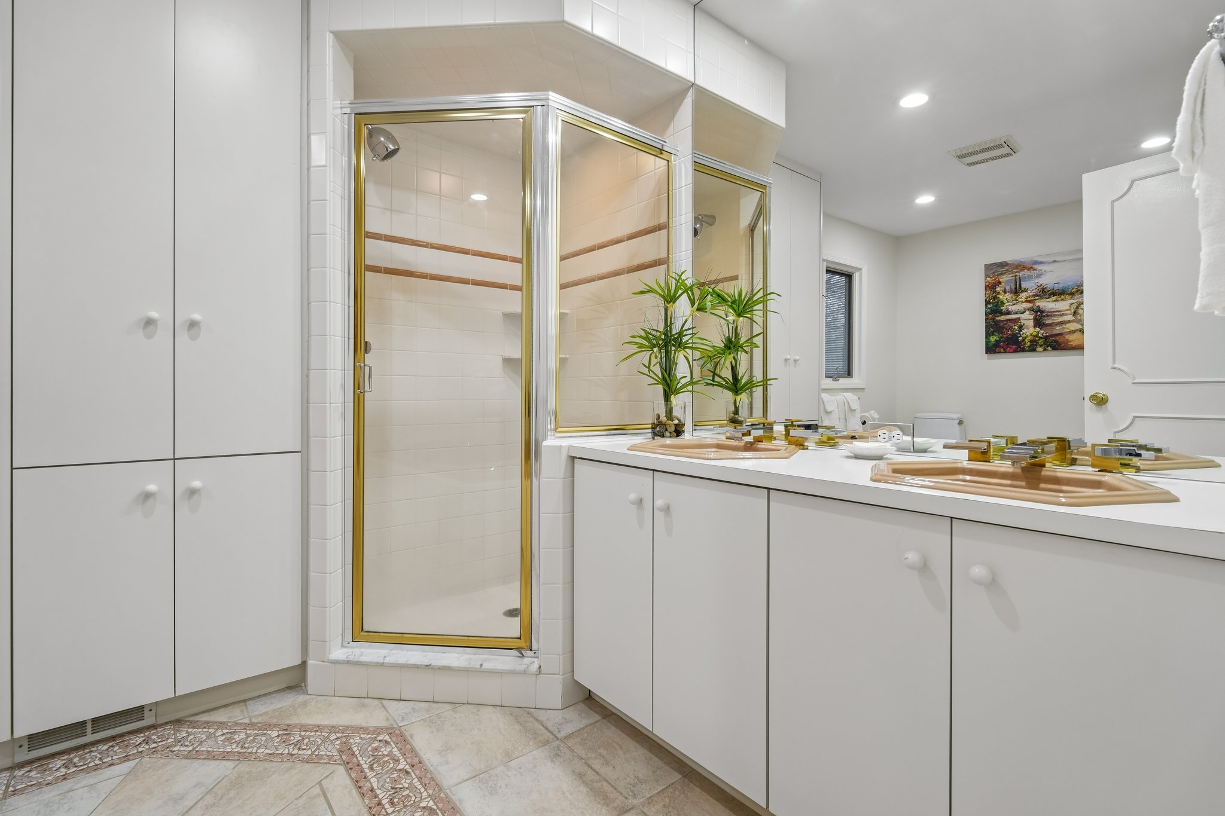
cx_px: 612
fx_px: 544
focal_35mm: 16
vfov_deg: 73.7
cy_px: 408
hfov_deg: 96.7
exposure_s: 1/25
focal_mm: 16
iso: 400
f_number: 8
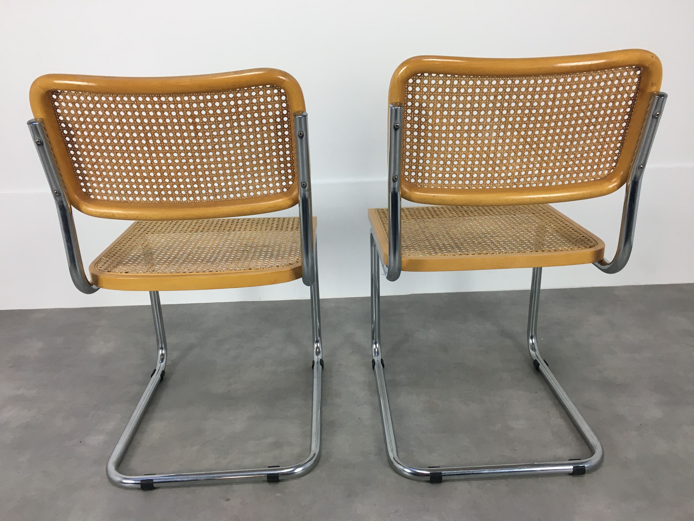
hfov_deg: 61.7
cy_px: 260
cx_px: 347
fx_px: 581
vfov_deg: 48.2
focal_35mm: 29
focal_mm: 4.15
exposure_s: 1/33
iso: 32
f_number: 2.2
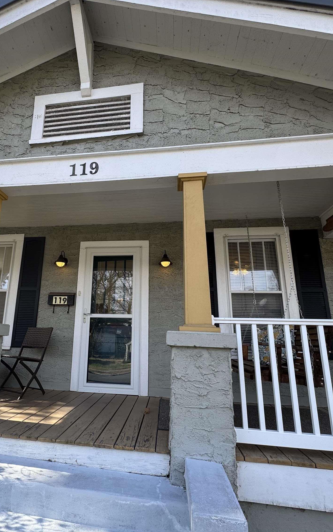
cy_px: 268
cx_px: 120
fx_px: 290
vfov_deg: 85.1
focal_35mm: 20
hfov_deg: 58.7
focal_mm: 2.22
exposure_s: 1/309
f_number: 2.2
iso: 40
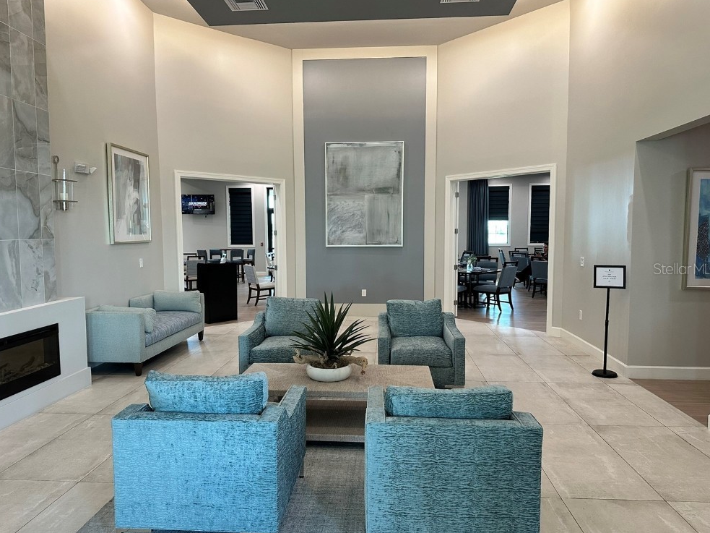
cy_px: 268
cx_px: 352
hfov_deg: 69.4
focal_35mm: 25
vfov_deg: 54.9
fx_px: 513
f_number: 1.78
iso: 200
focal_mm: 6.86
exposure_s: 1/120
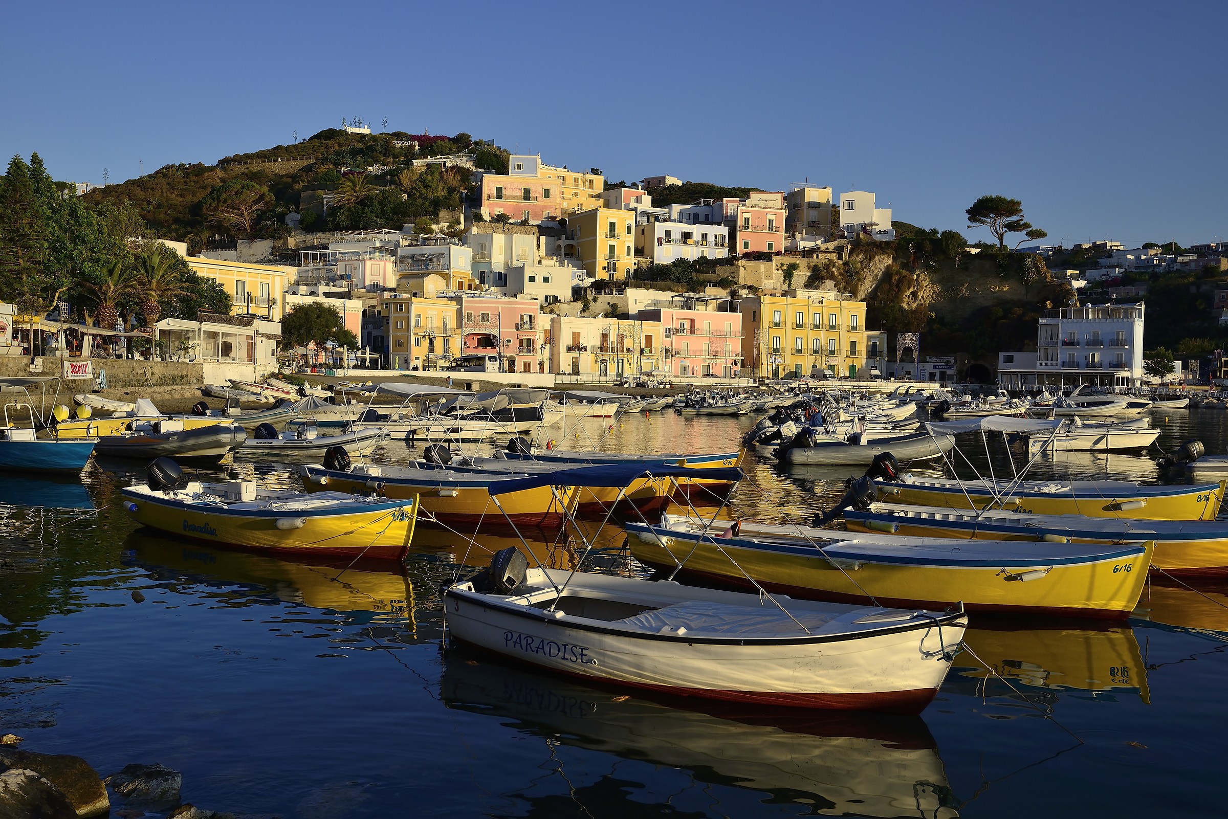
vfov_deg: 37.9
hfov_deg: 54.4
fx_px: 1194
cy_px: 410
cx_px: 614
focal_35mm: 35
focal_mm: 35
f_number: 10
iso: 100
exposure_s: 1/100
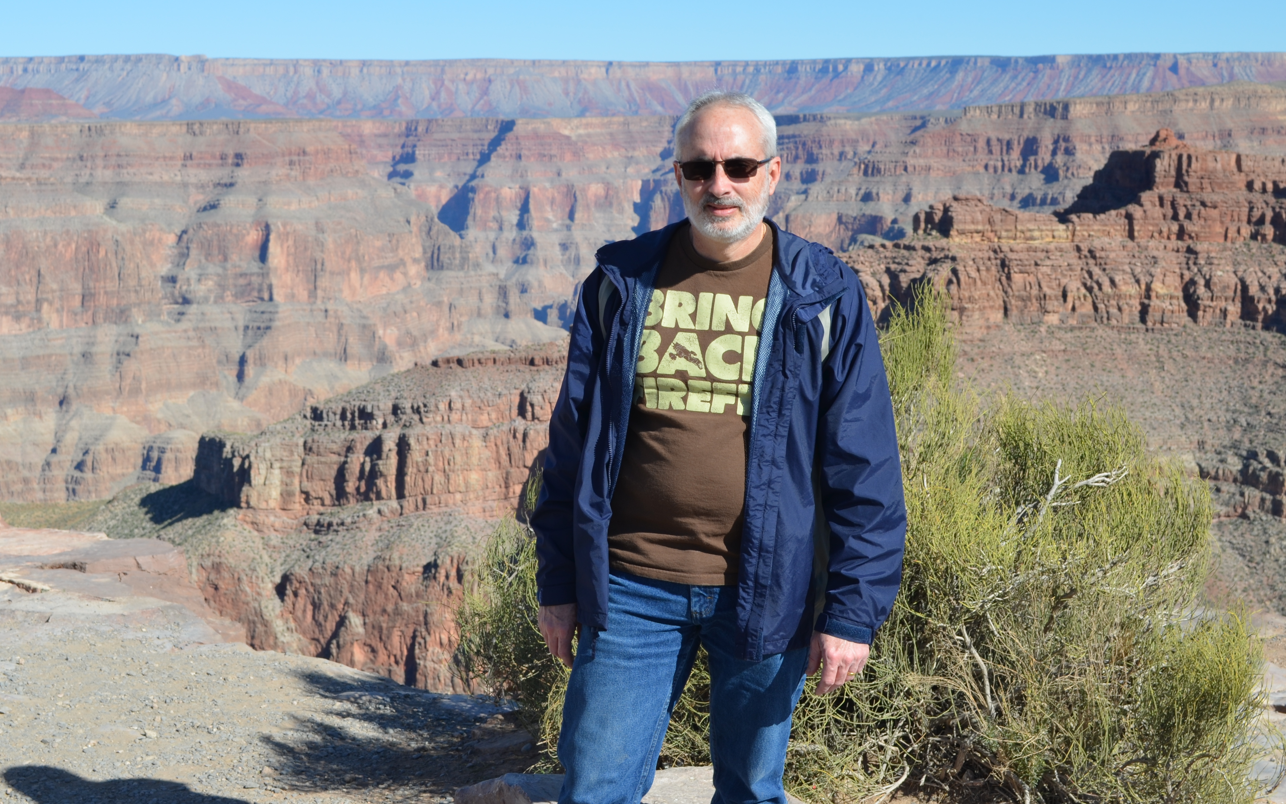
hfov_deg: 34.5
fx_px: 2068
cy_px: 295
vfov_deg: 21.9
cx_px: 628
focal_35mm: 59
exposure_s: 1/250
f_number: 8
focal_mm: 32
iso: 110
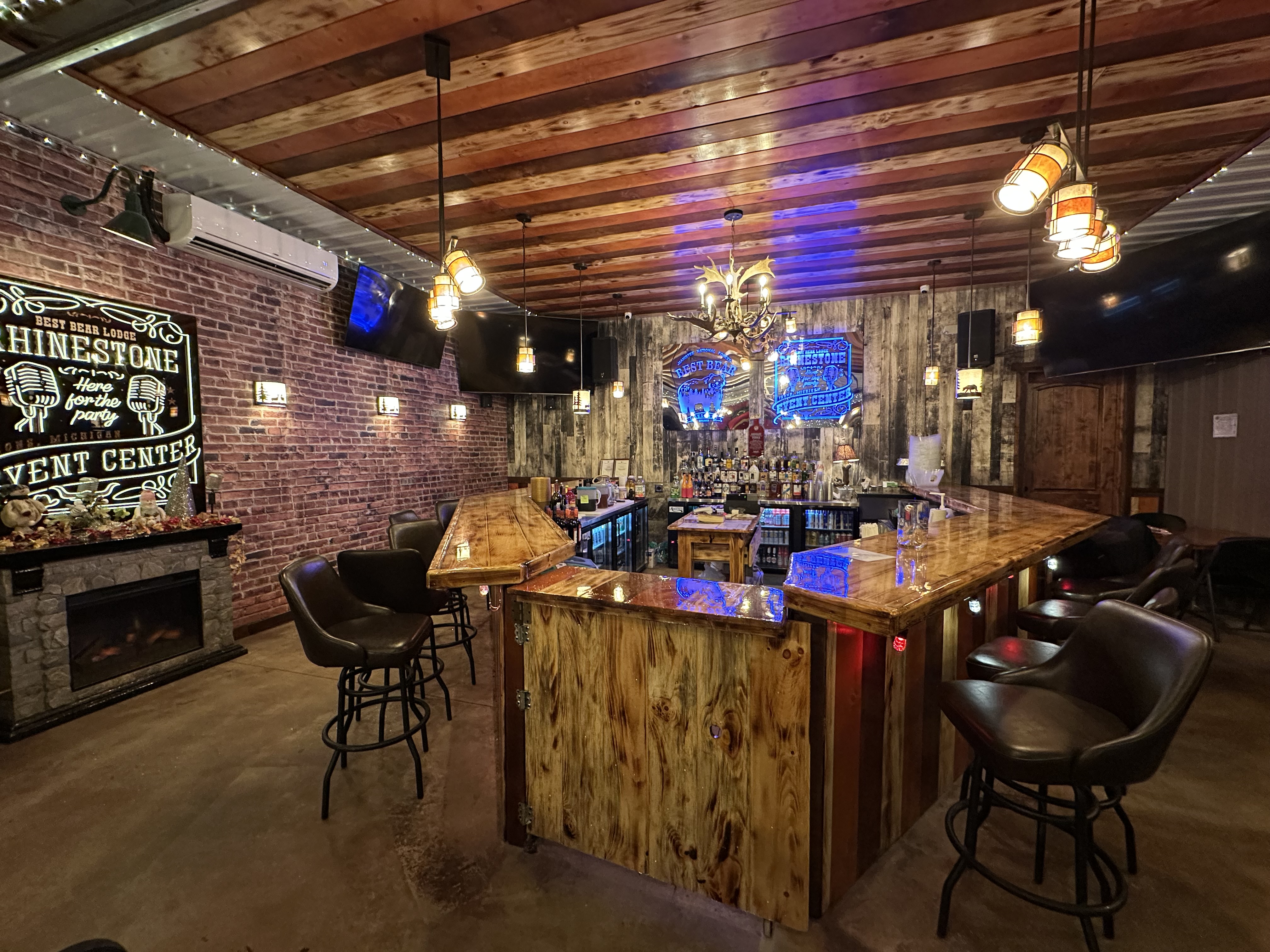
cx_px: 635
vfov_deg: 85.7
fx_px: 514
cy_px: 476
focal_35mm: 14
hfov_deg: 102.1
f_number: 2.2
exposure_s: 1/60
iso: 640
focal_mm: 2.22
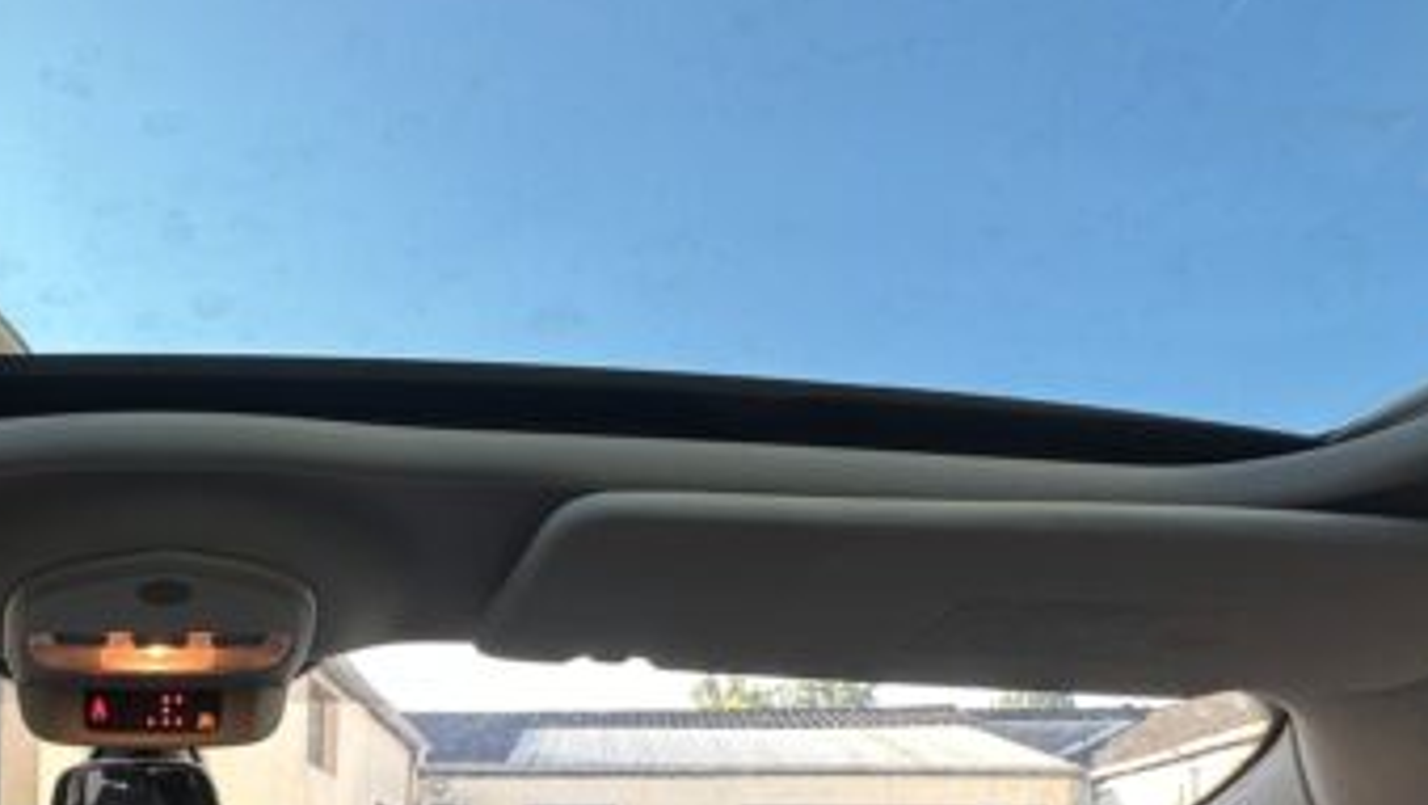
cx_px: 135
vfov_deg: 28.6
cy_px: 965
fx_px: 1364
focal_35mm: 36
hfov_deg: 49.1
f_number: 2.2
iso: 40
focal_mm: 2.22
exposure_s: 1/99
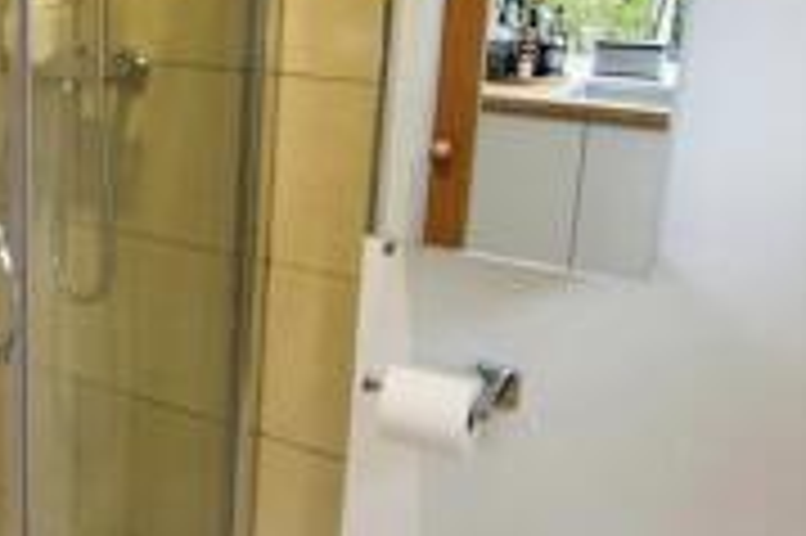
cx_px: 180
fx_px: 895
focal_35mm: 40
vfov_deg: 33.2
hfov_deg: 46.4
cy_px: 214
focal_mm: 10
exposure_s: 1/80
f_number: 4.5
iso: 400
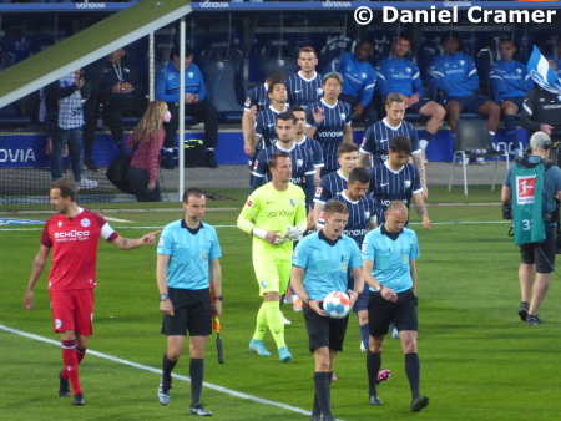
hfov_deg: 3.3
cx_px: 280
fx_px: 9729
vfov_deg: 2.5
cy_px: 210
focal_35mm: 600
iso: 400
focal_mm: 107.5
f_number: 6.1
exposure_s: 1/80
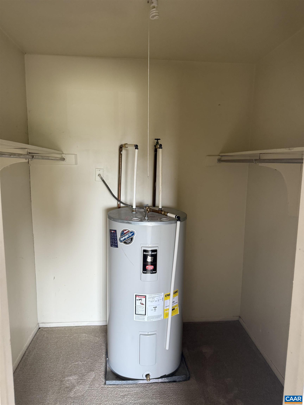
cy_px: 202
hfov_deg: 56.8
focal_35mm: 24
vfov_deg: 71.6
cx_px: 152
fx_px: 281
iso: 200
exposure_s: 1/78
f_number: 1.78
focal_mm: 6.76
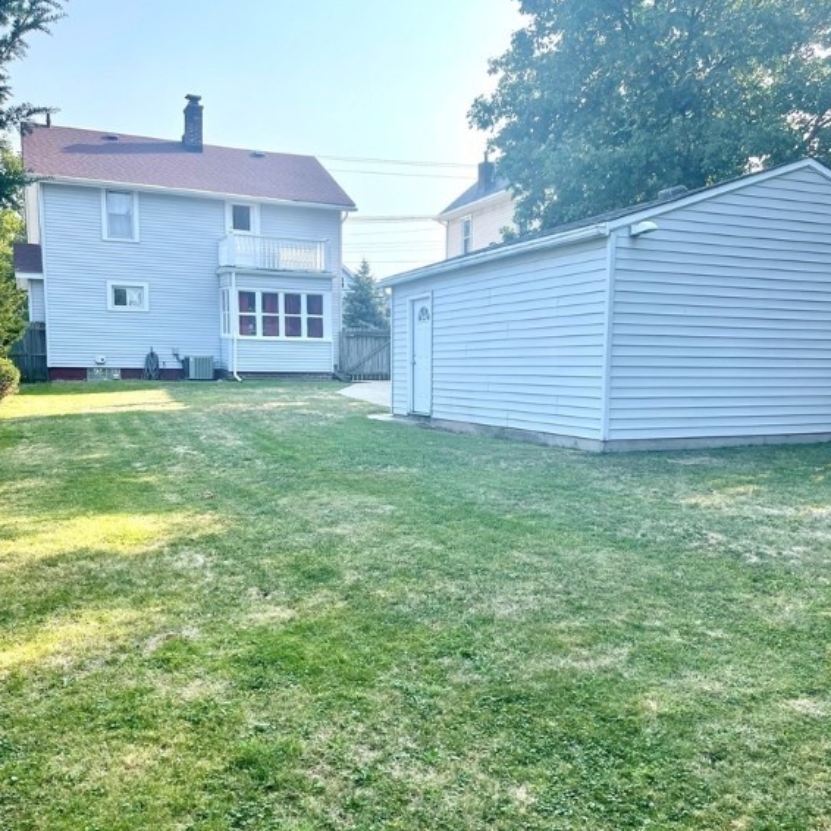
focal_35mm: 30
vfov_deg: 54.0
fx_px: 815
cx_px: 418
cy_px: 451
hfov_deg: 54.0
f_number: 1.6
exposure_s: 1/1238
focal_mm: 5.1
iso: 32
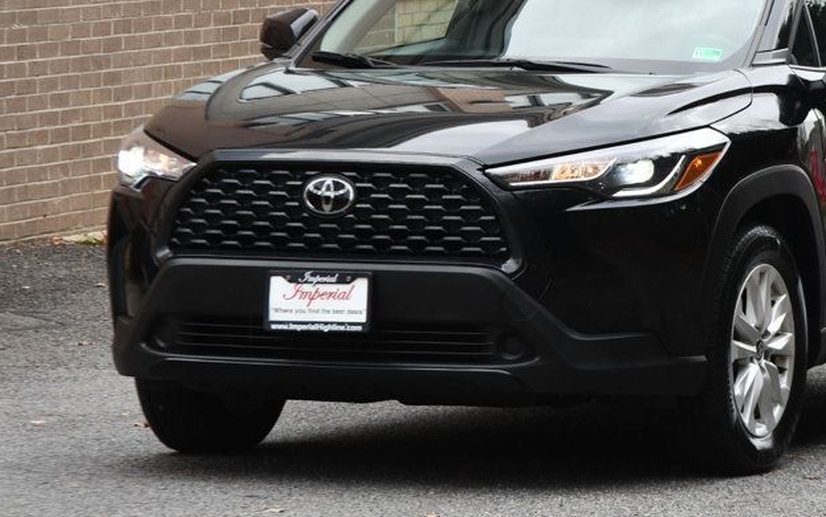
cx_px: 618
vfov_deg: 5.3
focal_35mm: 246
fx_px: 5540
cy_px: 72
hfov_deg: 8.5
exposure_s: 1/250
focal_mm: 98
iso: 360
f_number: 5.6
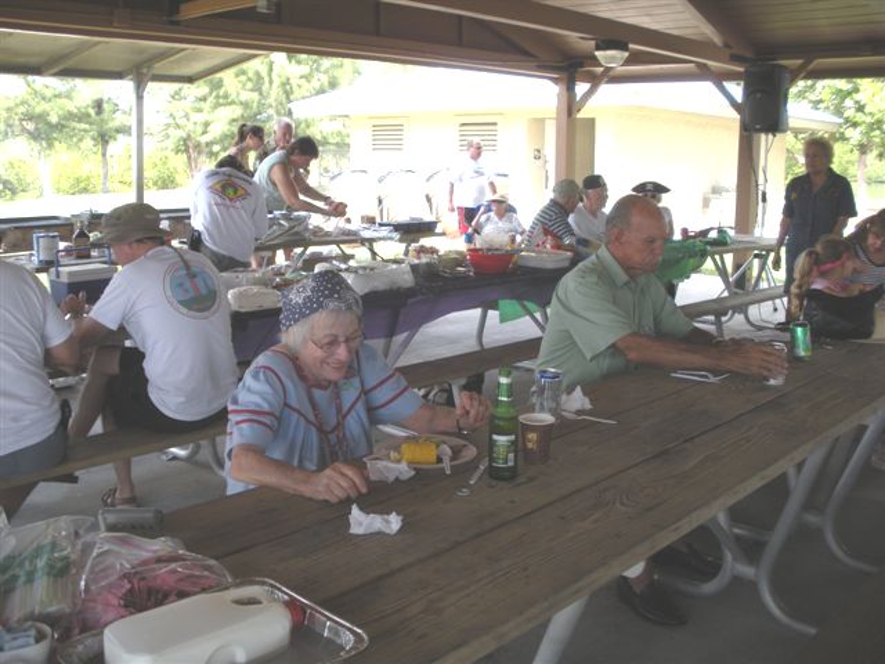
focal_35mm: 36
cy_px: 332
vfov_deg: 39.7
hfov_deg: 51.4
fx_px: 920
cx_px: 442
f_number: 3.5
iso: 64
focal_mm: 6.3
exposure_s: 1/87.1
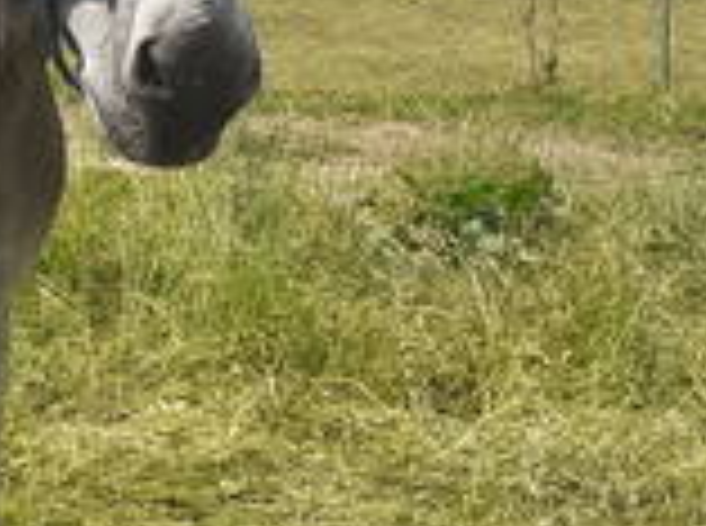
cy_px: 256
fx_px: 1404
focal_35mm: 69
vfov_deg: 21.2
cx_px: -144
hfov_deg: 25.3
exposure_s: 1/1597
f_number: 1.9
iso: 40
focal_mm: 3.6
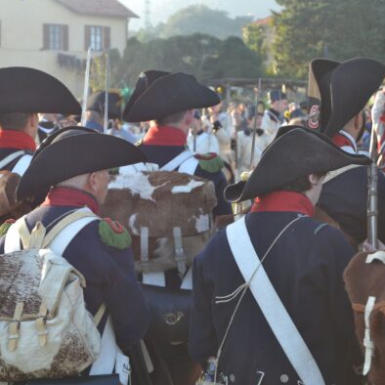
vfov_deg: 16.3
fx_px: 1342
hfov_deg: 16.3
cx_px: 184
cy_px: 191
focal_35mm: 107
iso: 220
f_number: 5.6
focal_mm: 55
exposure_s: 1/125
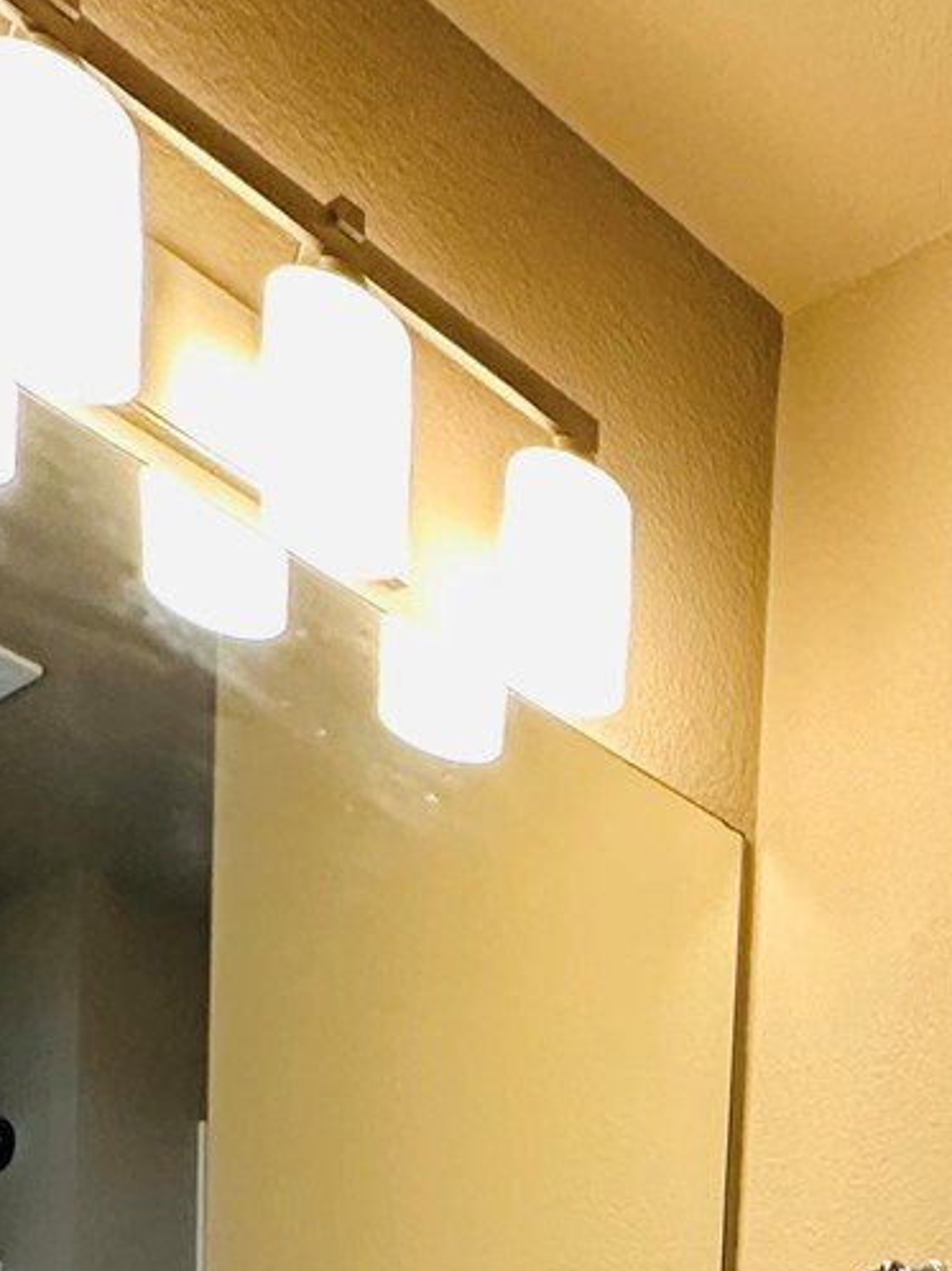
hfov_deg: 22.3
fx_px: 1982
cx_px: 1422
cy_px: 2159
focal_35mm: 54
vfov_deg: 23.3
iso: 200
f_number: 2.2
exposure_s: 1/60
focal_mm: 2.22
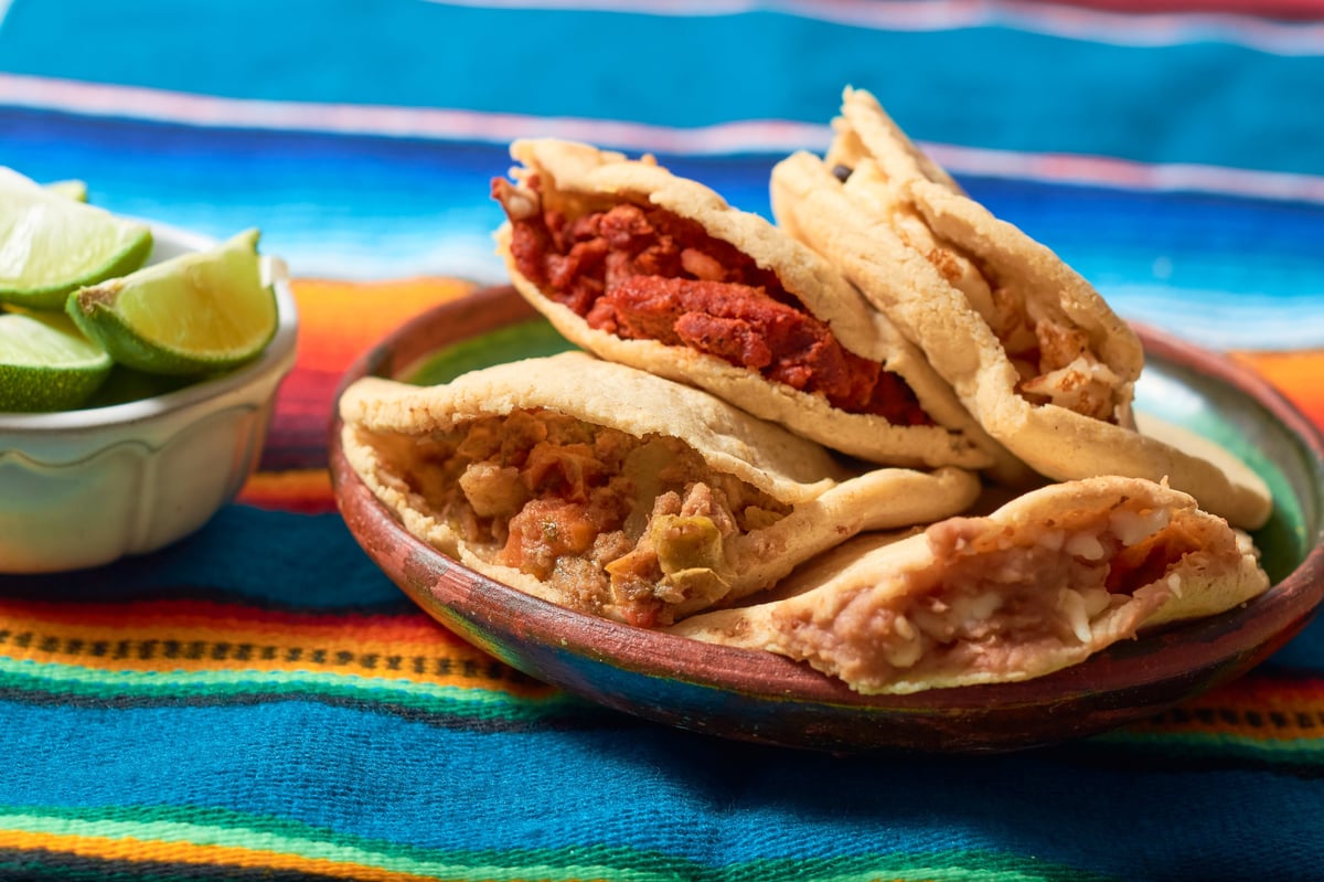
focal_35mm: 75
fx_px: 2757
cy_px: 441
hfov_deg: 27.0
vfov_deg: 18.2
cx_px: 662
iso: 100
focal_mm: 50
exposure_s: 1/200
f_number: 5.6
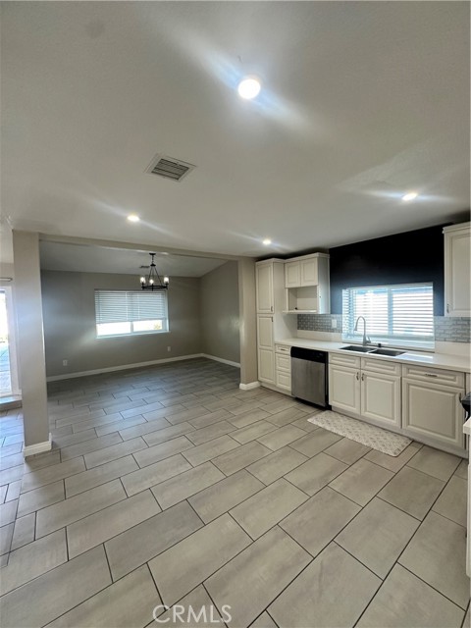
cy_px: 314
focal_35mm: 14
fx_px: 254
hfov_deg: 85.7
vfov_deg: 102.1
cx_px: 236
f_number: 2.2
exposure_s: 1/120
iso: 200
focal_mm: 2.22
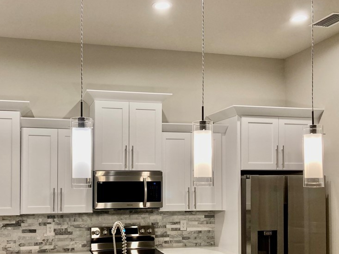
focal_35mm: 39
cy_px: 169
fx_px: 382
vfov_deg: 36.4
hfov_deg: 47.4
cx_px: 126
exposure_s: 1/60
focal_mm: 3.99
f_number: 1.8
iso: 100
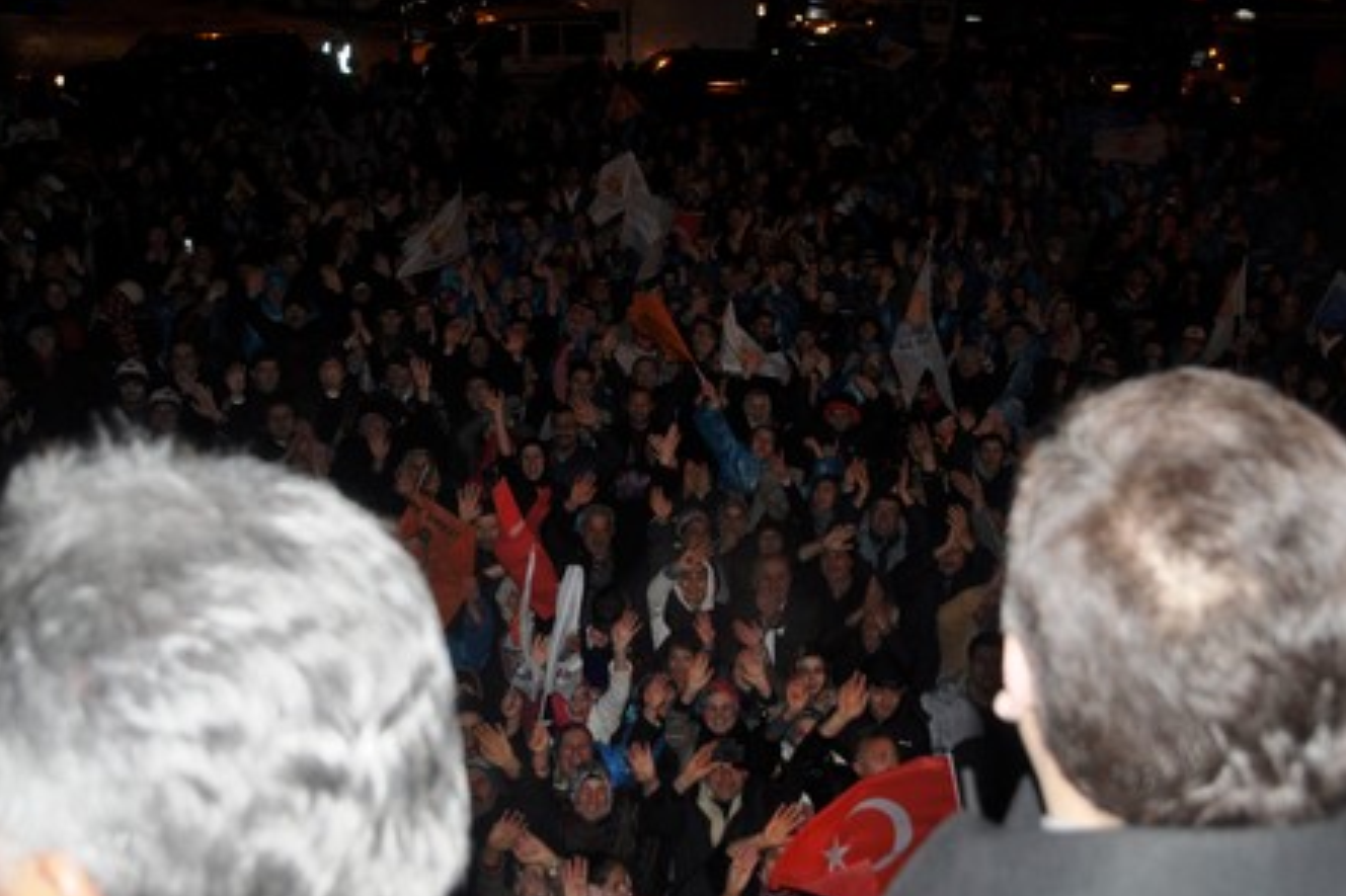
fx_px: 1420
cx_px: 702
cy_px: 445
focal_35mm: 38
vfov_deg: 35.0
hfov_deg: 50.7
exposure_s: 1/60
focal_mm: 24
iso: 200
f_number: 4
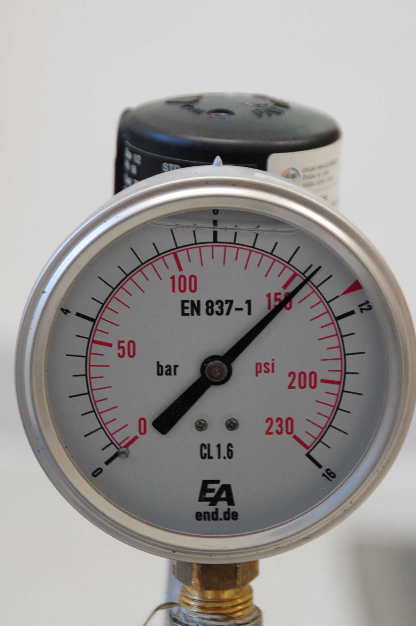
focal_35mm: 203
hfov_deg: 6.8
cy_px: 335
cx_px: 227
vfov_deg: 10.2
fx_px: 3520
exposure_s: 1/30
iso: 720
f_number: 5.3
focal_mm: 105
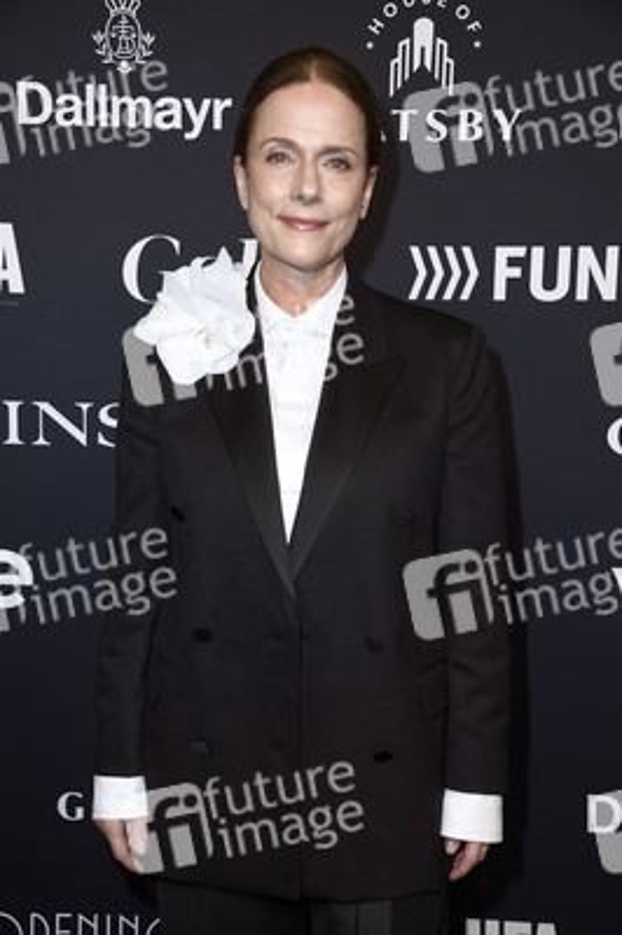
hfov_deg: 25.9
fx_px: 1350
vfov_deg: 38.2
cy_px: 468
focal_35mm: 52
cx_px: 311
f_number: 5.6
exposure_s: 1/250
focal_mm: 52
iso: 500
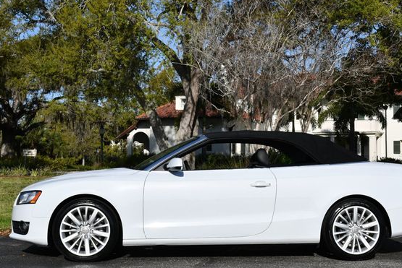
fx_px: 671
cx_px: 226
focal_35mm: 60
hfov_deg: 33.3
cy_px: 134
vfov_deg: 22.7
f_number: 9
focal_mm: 26
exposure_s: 1/320
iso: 100
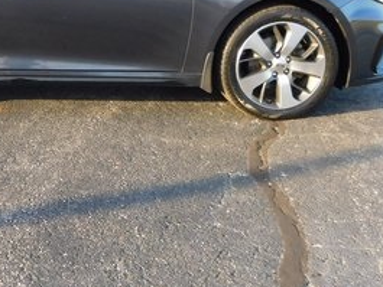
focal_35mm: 58
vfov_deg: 24.2
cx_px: 3
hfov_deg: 30.9
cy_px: 7
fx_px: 642
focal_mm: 4.1
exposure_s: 1/200
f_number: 3
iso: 125
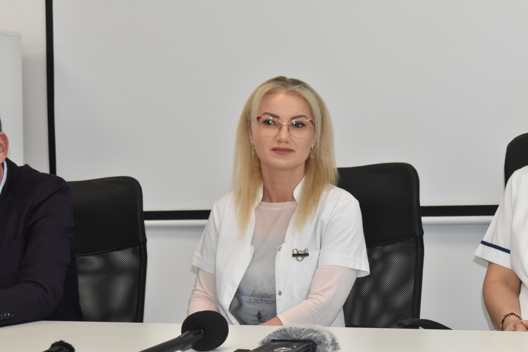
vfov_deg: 16.4
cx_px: 263
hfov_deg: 24.3
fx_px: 1225
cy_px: 174
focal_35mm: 84
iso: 1600
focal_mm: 55
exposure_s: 1/200
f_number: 7.1
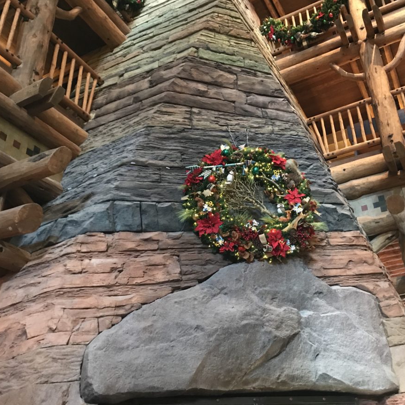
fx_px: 450
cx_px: 237
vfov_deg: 48.4
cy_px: 200
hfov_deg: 48.2
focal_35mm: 34
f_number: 1.8
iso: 80
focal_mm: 3.99
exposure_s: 1/5
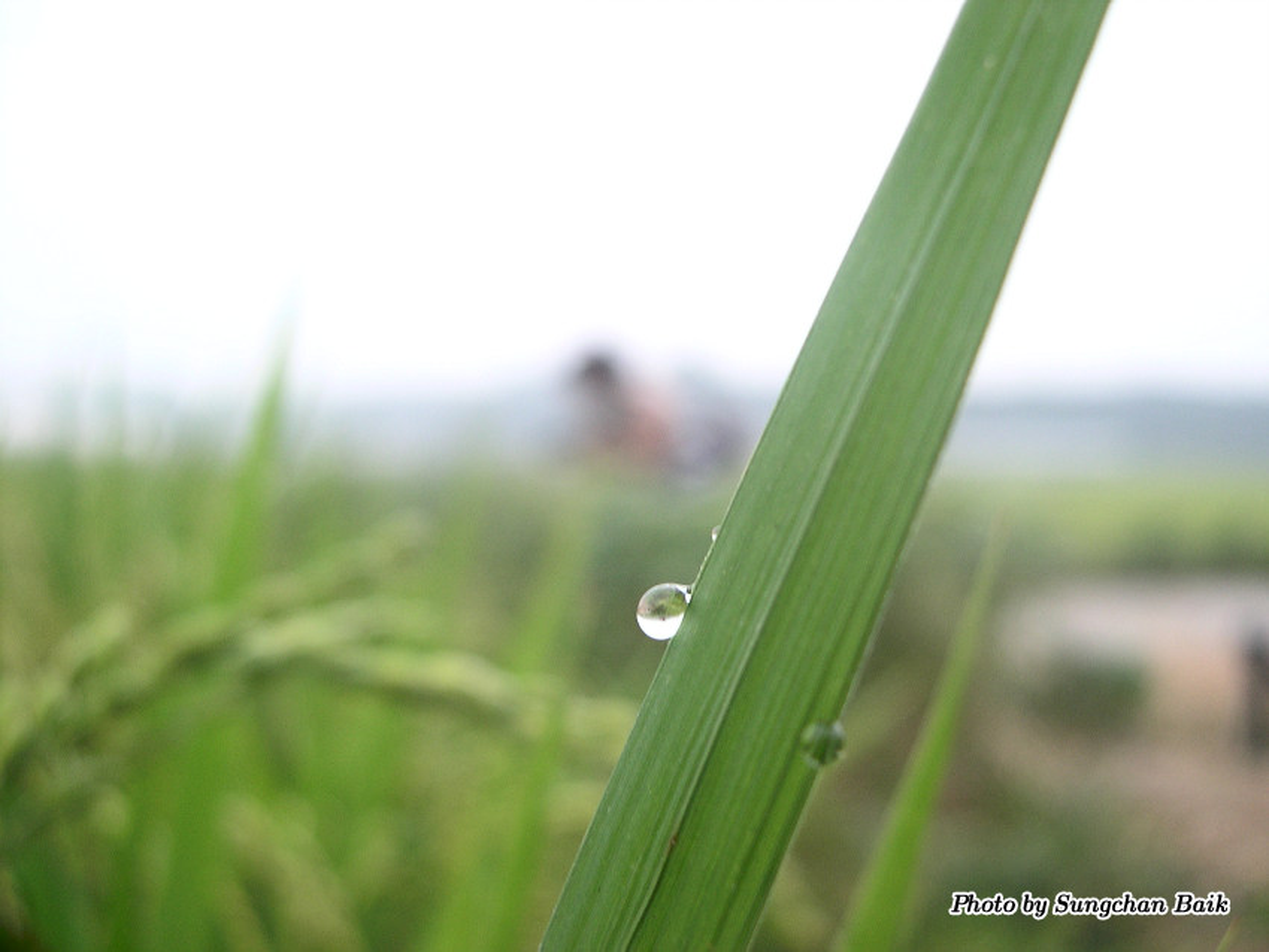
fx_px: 1393
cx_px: 634
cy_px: 476
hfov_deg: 49.0
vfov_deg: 37.7
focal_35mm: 38
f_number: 2.8
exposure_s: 1/24.7
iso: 100
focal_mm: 8
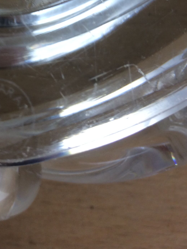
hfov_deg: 20.8
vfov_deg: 26.2
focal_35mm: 68
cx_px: -9
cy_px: -31
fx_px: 490
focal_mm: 4.15
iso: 32
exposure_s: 1/50
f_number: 2.2
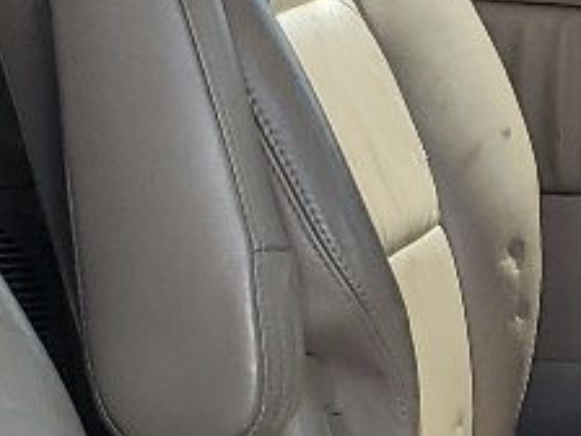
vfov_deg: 7.9
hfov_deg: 10.5
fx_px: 3122
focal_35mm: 186
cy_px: 625
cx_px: 700
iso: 50
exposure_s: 1/417
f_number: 1.5
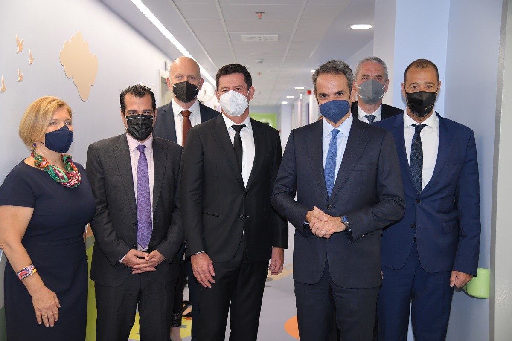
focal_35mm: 44
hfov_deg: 44.5
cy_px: 170
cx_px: 256
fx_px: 626
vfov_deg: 30.5
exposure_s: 1/250
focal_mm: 44
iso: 1000
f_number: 4
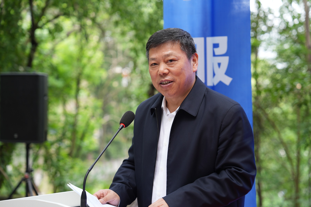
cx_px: 156
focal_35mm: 65
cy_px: 104
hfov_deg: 31.0
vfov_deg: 20.9
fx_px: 561
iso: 125
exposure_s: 1/125
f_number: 2.8
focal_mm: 65
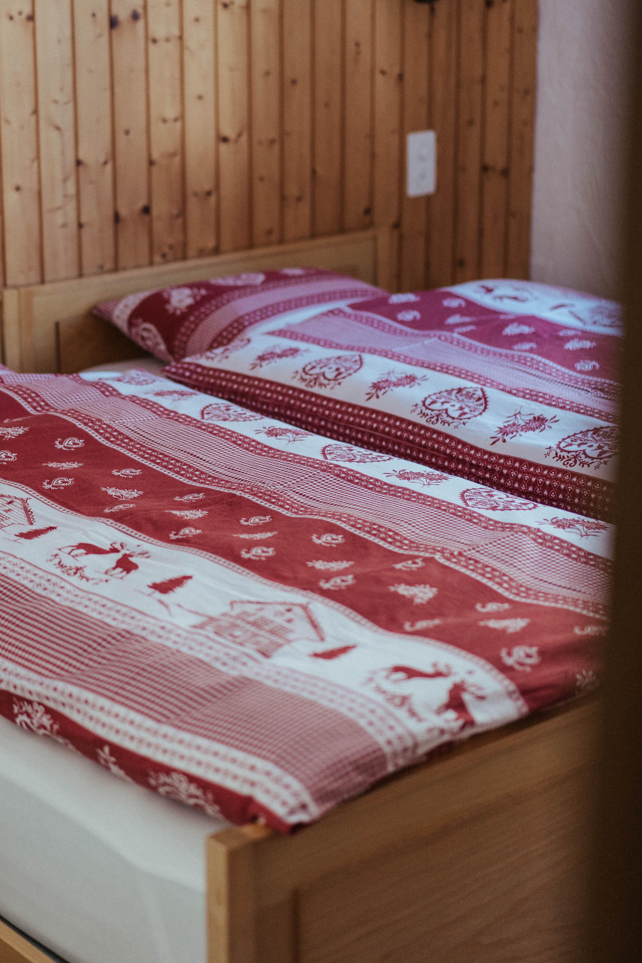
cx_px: 254
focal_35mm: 73
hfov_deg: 18.7
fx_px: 1953
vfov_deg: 27.6
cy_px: 368
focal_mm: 55
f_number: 1.8
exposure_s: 1/250
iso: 1000
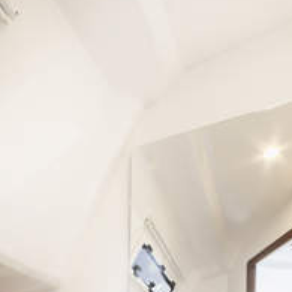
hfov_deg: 43.3
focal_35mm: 38
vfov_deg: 31.2
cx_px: 99
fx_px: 363
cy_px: 401
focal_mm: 12
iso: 100
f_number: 14
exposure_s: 1
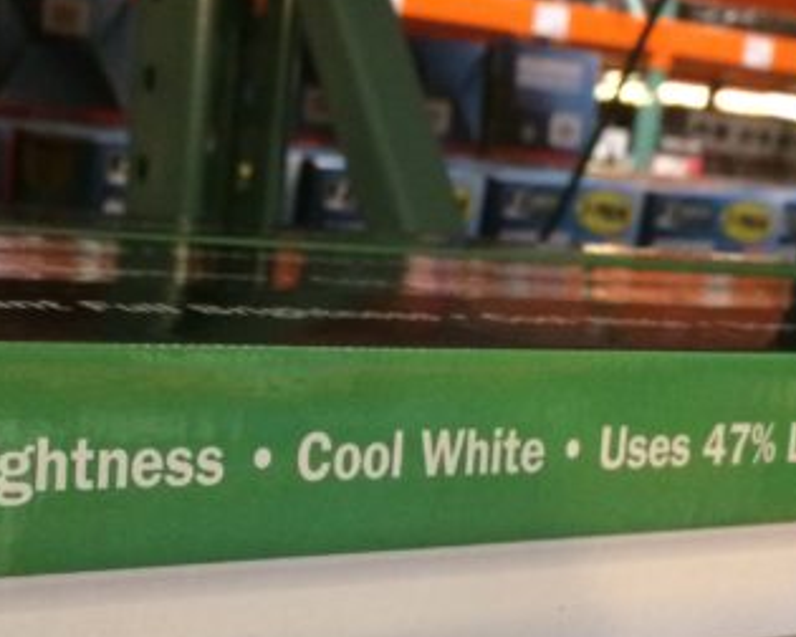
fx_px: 1626
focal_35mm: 69
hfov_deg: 27.4
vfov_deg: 21.9
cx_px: 268
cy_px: 503
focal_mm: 4.15
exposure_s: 1/30
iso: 320
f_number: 2.2
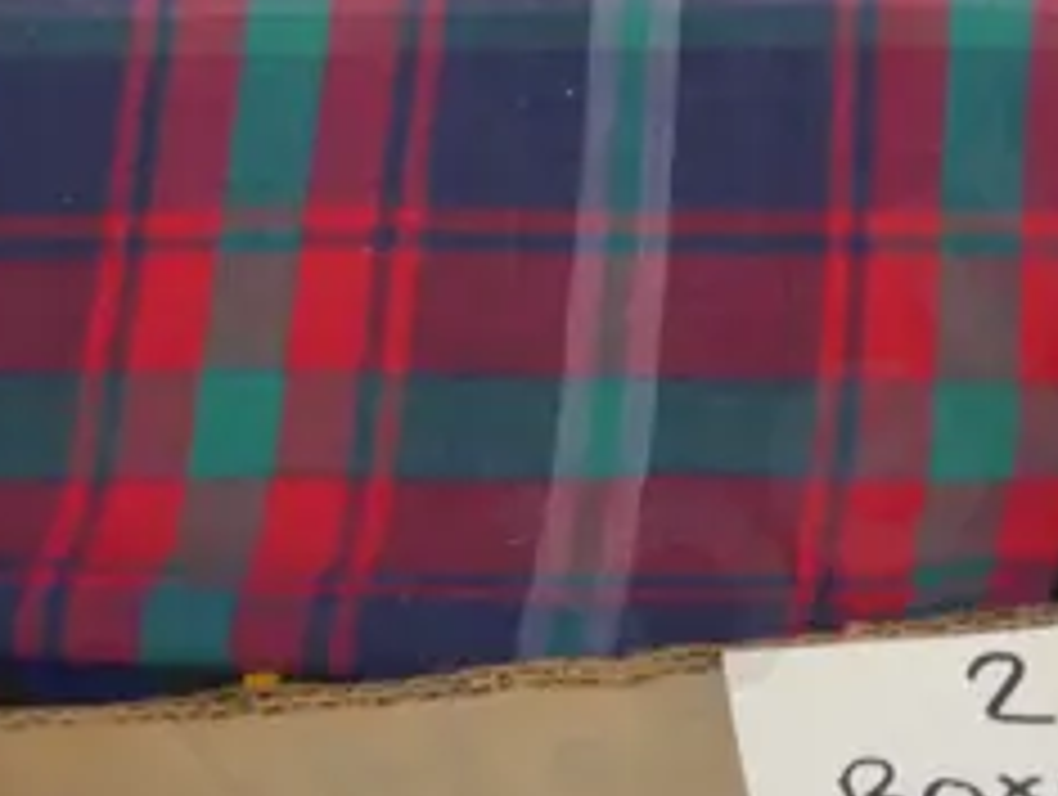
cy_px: -79
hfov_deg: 10.9
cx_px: 1589
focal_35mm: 174
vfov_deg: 8.5
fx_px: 5326
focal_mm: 20
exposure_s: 1/50
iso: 3200
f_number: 4.5
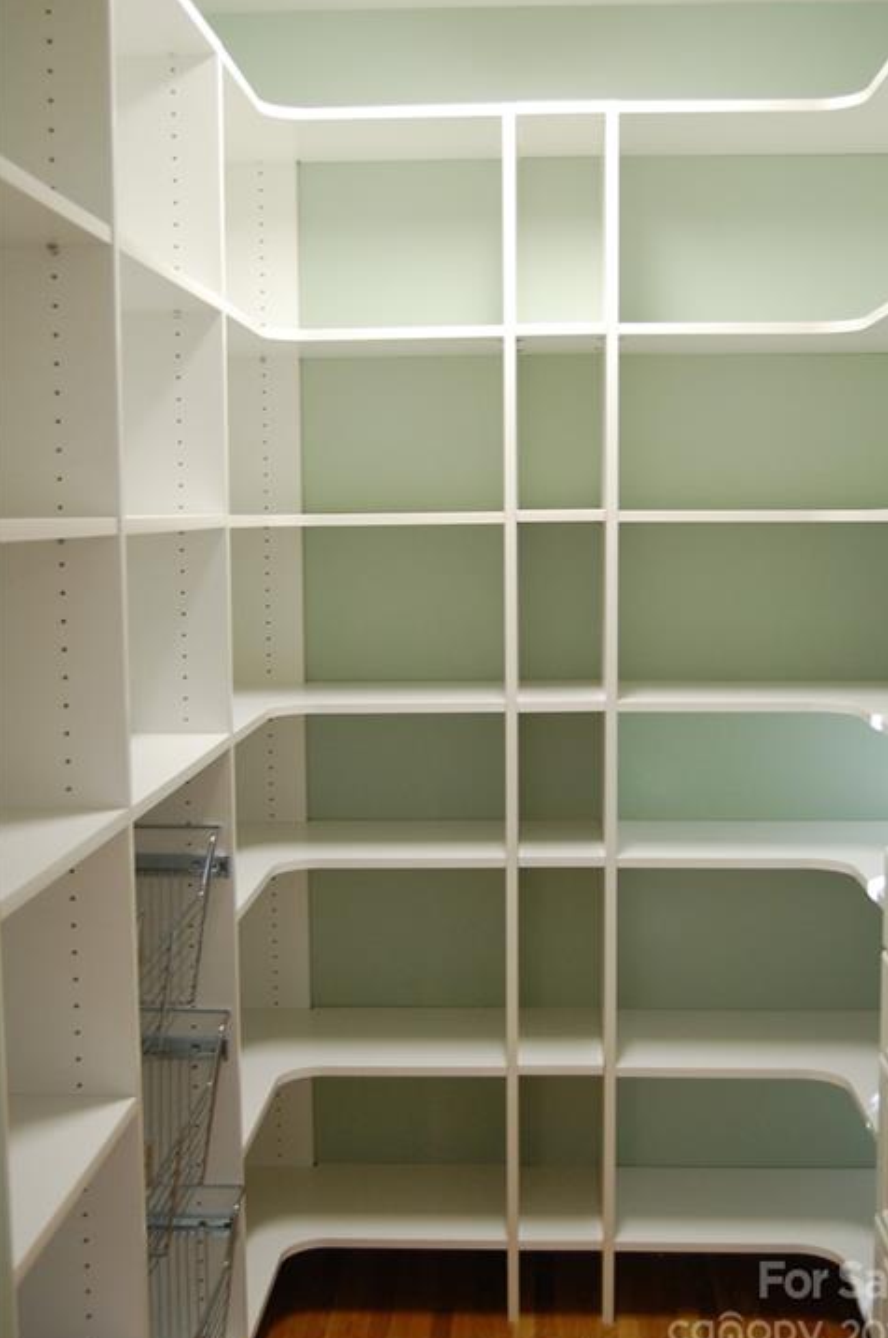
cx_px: 470
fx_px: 1670
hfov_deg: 29.8
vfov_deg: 43.7
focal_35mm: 45
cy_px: 679
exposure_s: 1/30
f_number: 4.2
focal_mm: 28
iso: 720
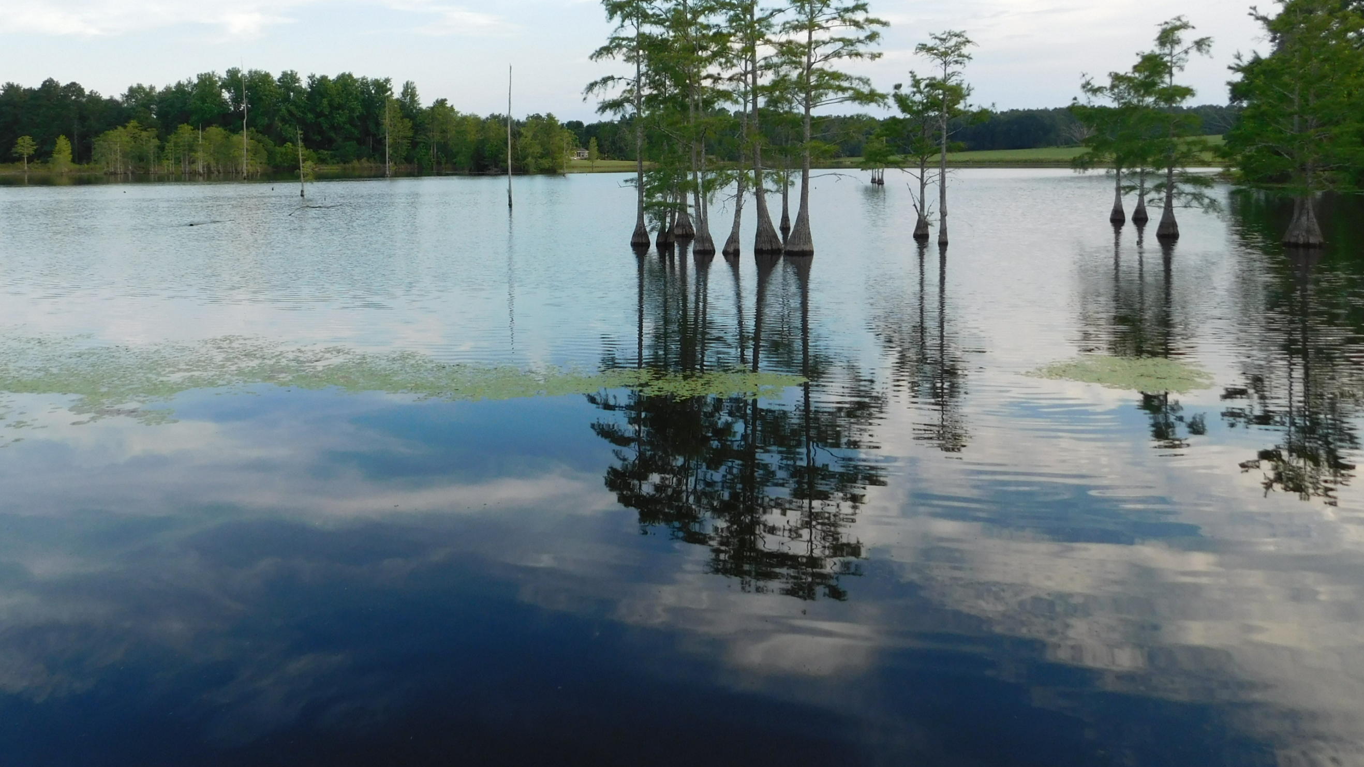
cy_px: 209
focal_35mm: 31
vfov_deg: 37.0
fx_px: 1121
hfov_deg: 62.6
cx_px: 644
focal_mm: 4.5
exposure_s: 1/400
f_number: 3.1
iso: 125
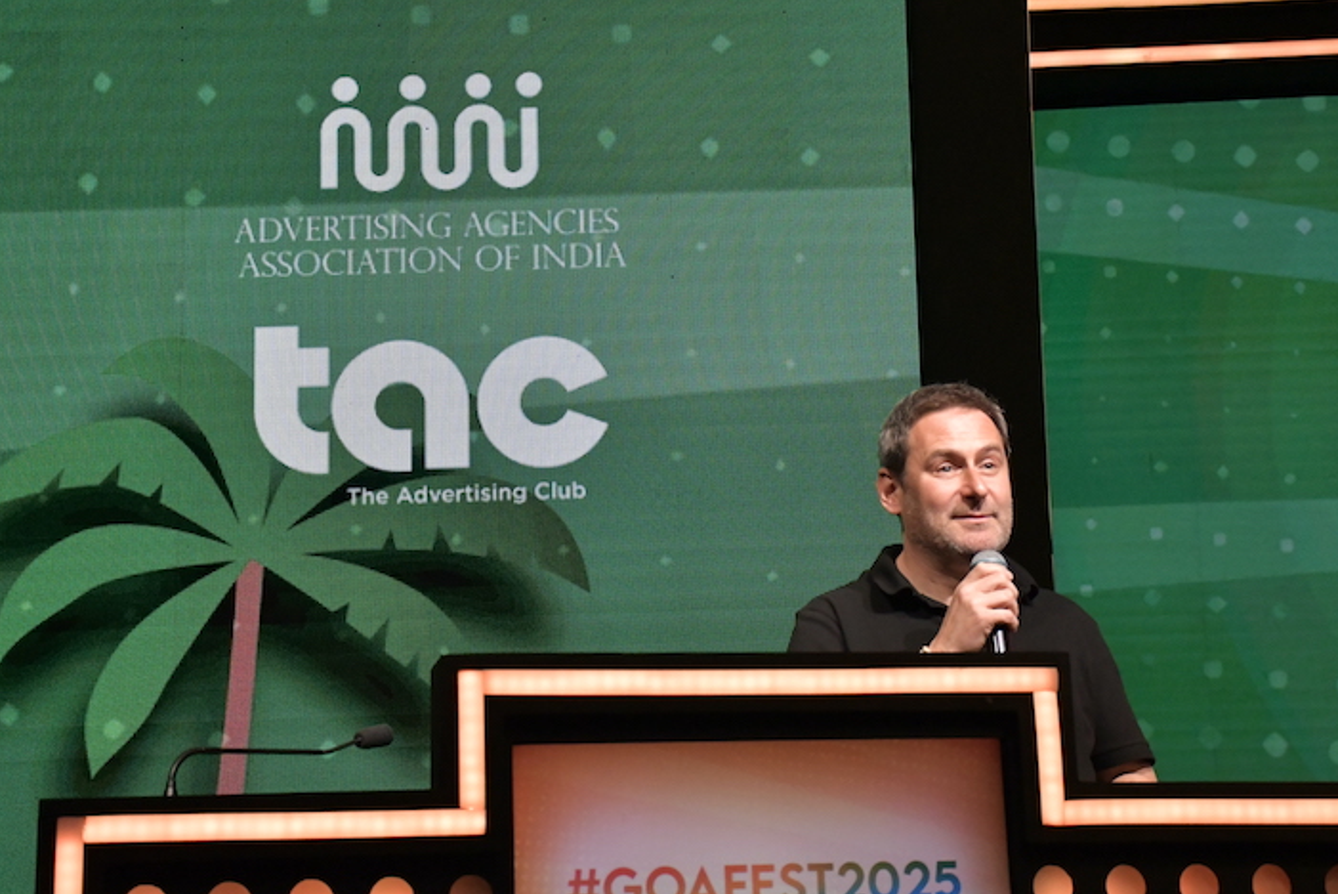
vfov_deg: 17.7
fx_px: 2863
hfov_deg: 26.3
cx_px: 721
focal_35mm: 77
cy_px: 386
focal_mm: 40
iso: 4000
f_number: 4.5
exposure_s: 1/800
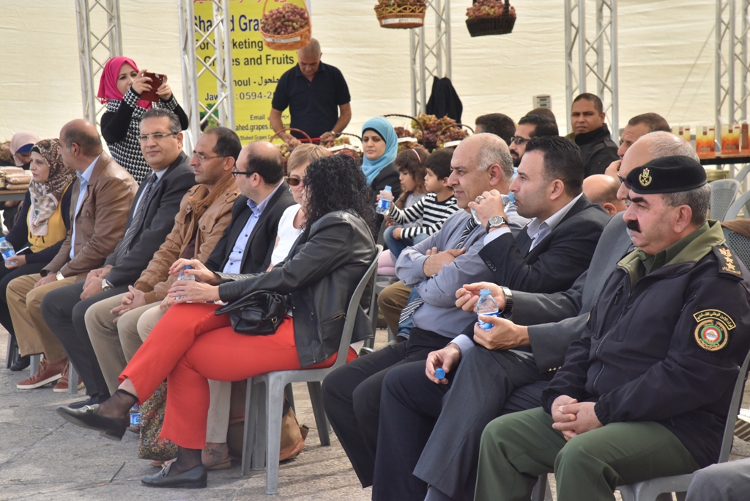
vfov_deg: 11.4
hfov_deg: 17.1
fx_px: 2500
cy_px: 250
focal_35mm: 120
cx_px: 375
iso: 1600
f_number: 14
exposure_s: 1/800
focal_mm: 120
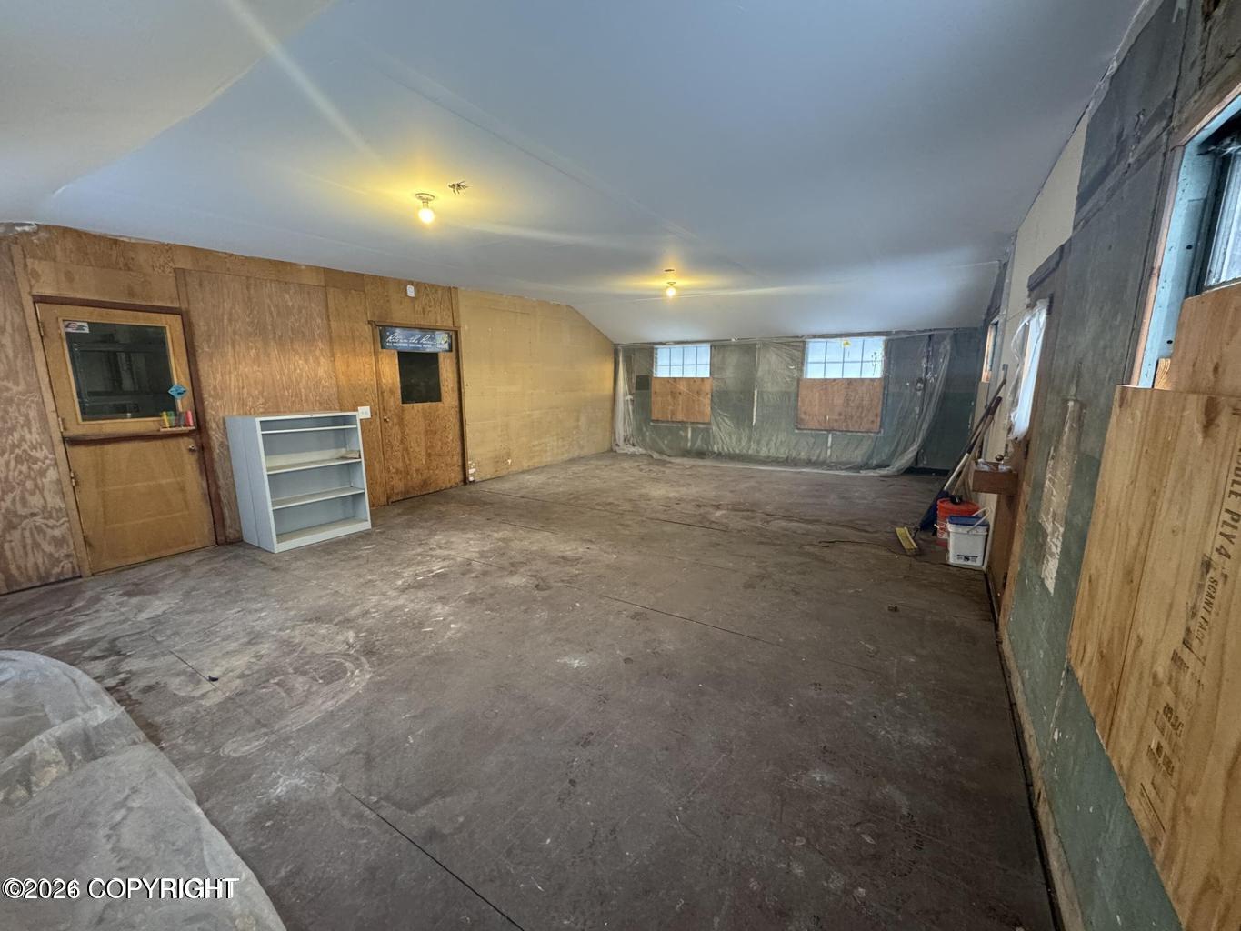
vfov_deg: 85.7
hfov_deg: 102.1
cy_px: 466
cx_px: 620
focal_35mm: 14
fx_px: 502
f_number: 2.2
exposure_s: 1/60
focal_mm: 2.22
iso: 500
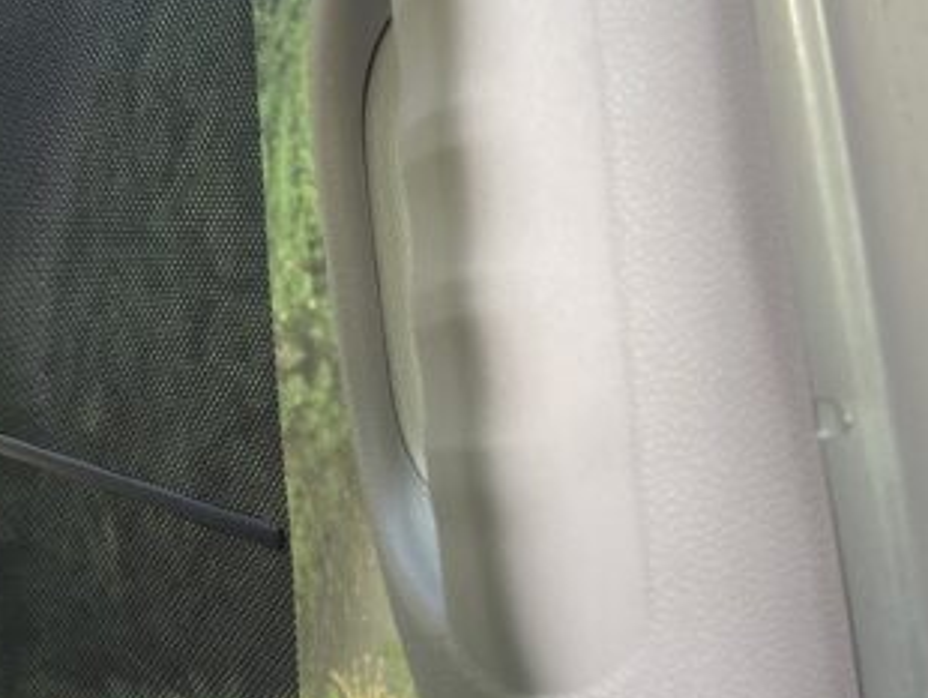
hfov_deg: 27.3
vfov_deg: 21.9
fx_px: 1798
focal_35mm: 67
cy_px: 440
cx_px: 3
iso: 64
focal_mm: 4.25
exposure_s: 1/122
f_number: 1.8
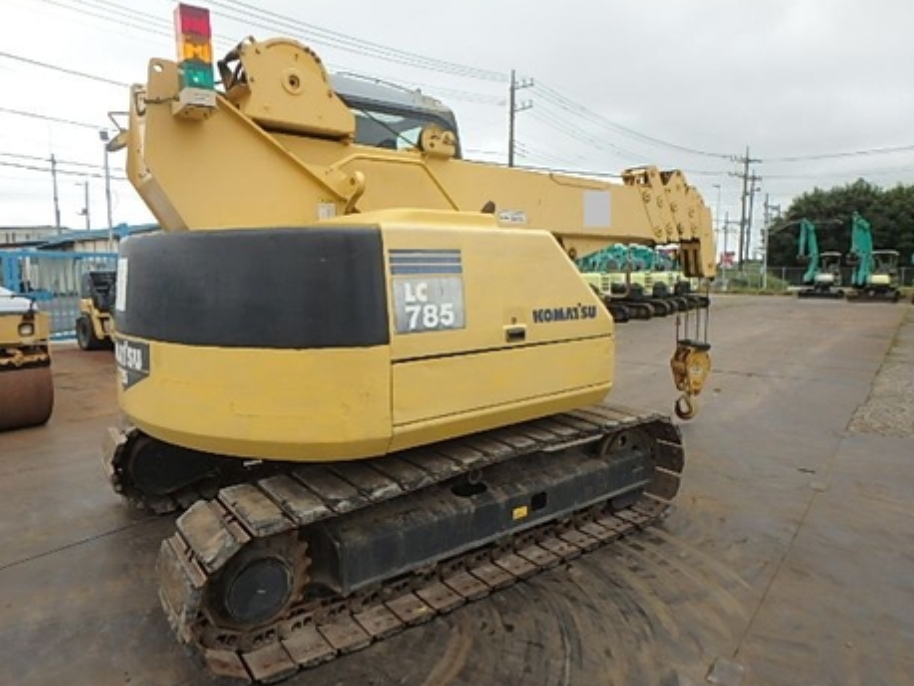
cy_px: 345
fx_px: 581
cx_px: 455
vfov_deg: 61.1
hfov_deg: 76.4
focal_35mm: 22
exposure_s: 1/320
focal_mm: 3.7
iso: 125
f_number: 3.5
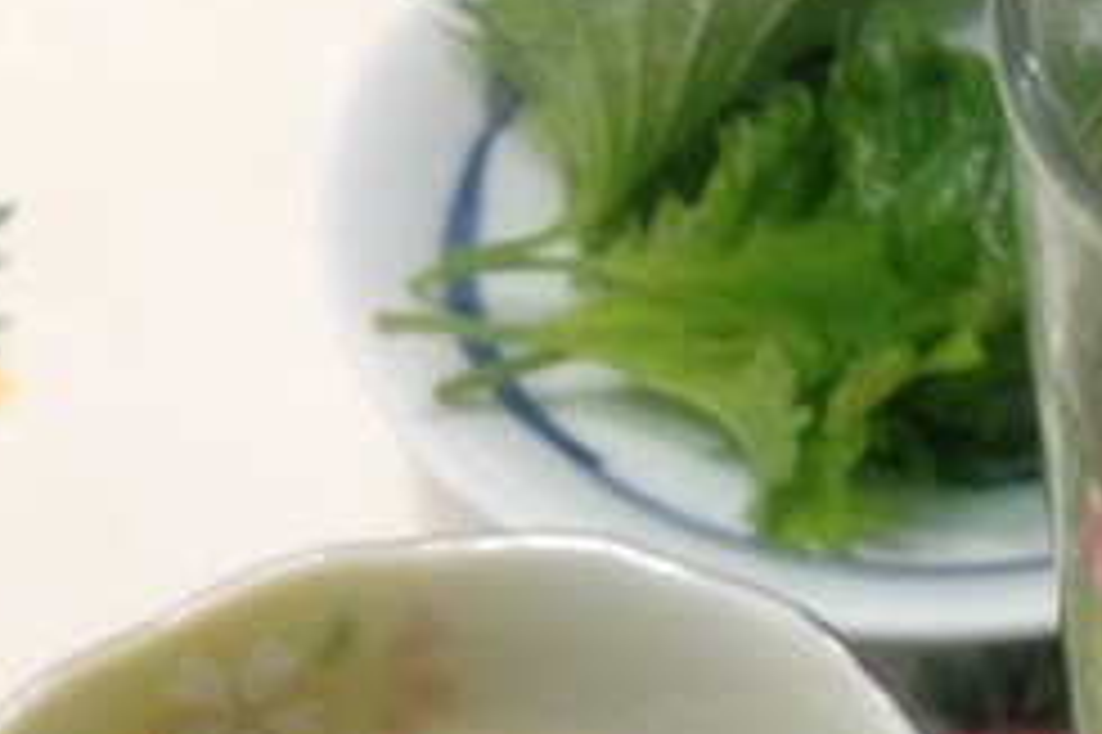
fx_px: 2906
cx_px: 1151
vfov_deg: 14.2
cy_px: 693
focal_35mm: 95
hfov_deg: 20.6
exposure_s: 1/20
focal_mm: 4.28
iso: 200
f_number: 2.4
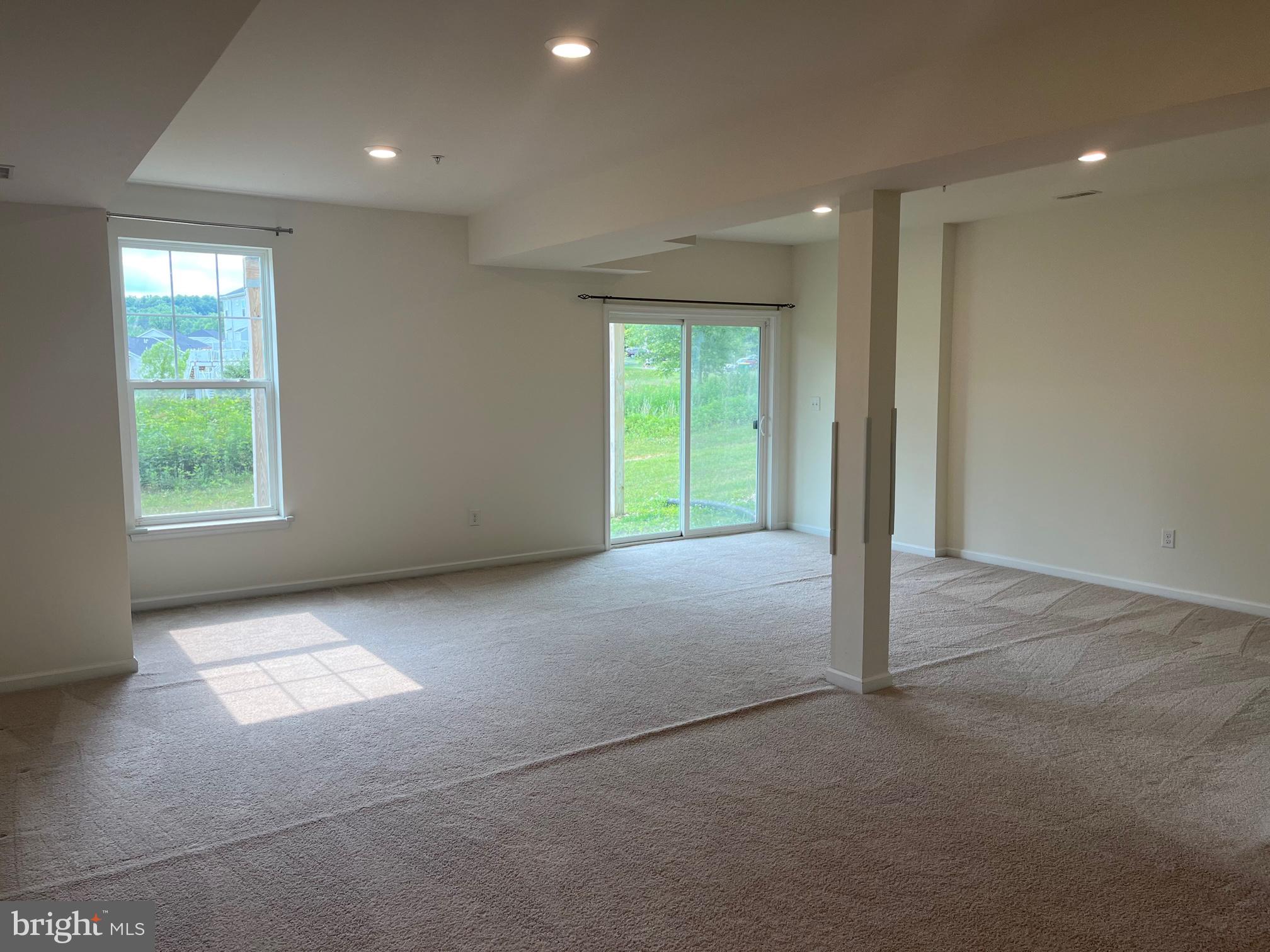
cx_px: 635
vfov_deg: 53.1
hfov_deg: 67.3
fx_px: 954
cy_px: 476
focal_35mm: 26
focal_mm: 5.1
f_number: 1.6
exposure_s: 1/162
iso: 50
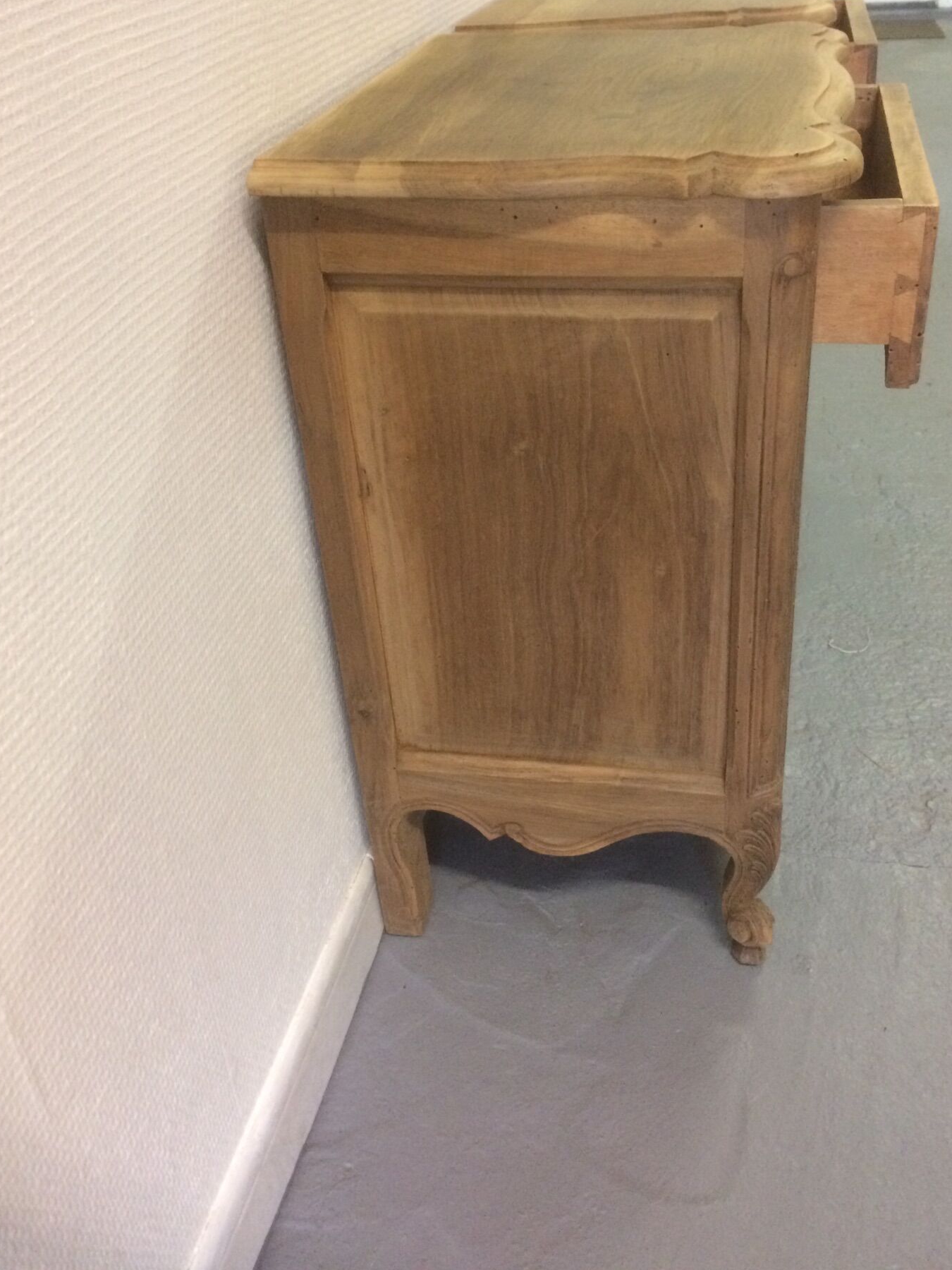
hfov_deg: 42.9
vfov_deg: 55.2
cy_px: 550
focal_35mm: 33
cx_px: 535
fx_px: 1210
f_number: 2.2
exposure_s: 1/25
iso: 320
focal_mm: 4.15
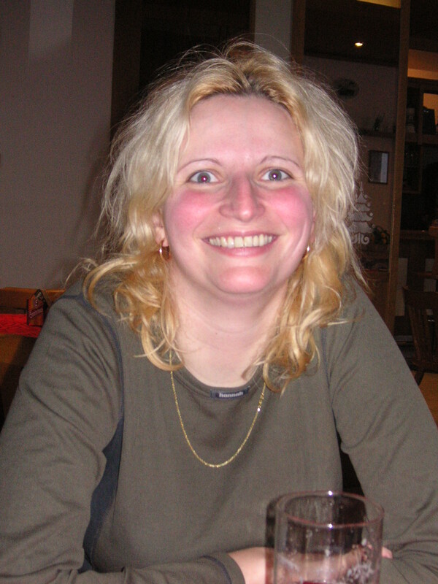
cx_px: 219
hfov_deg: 29.1
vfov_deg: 38.2
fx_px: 844
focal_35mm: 50
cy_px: 292
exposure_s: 1/45
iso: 160
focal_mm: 8.4
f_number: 3.4
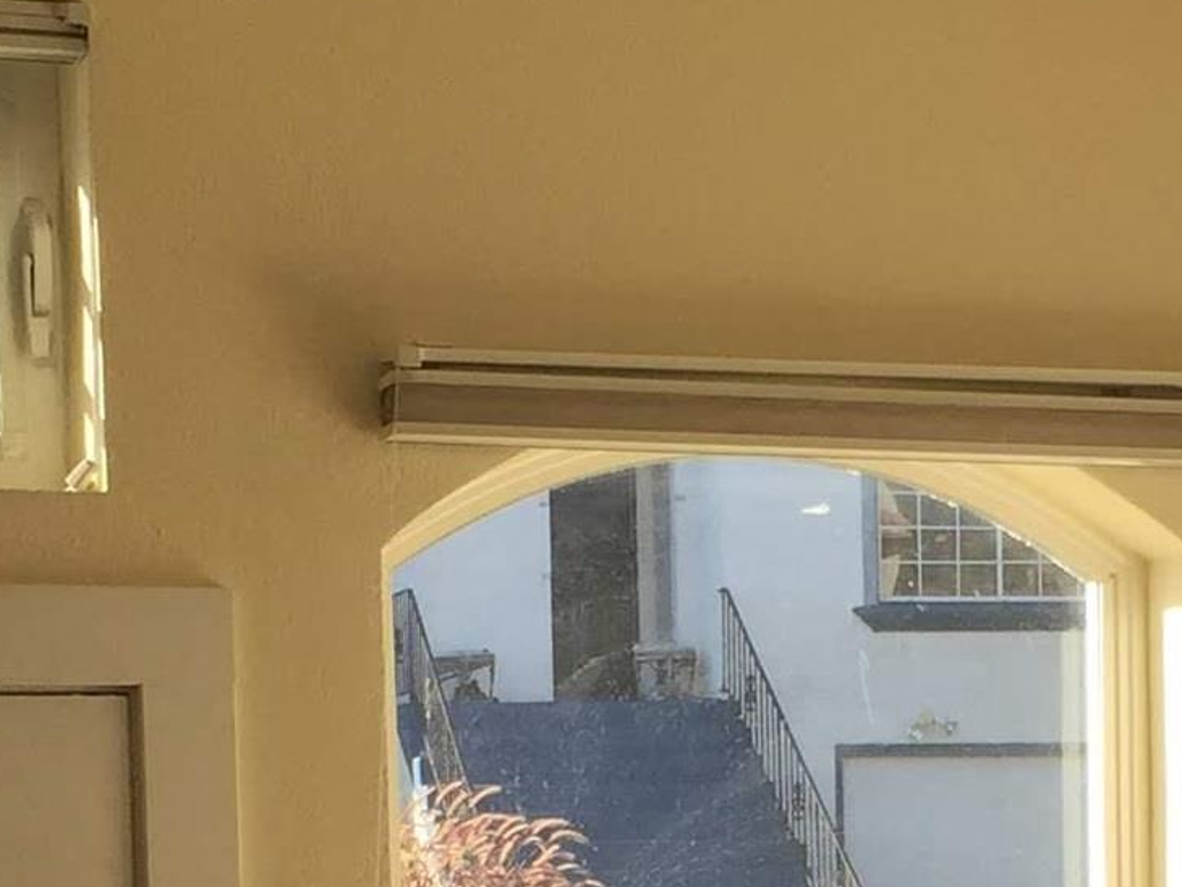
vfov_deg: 11.7
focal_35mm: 122
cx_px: 818
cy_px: 1248
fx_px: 4167
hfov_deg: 16.1
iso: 32
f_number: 2.2
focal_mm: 4.15
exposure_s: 1/465
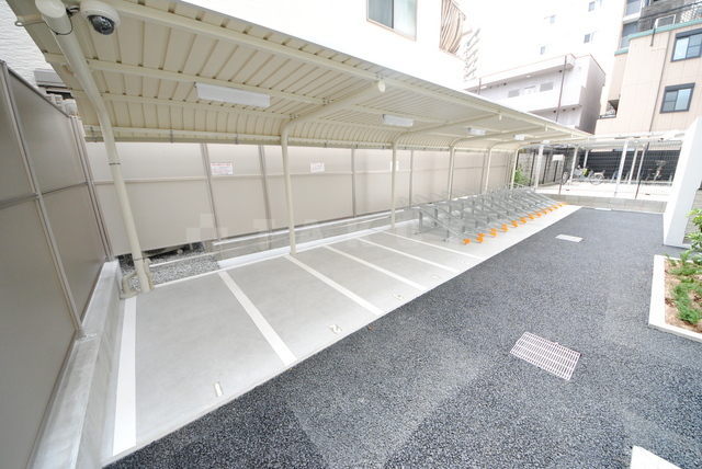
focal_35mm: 12
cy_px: 234
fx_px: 234
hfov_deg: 112.6
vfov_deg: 90.1
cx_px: 351
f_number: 6.3
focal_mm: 8
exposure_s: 1/160
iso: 800
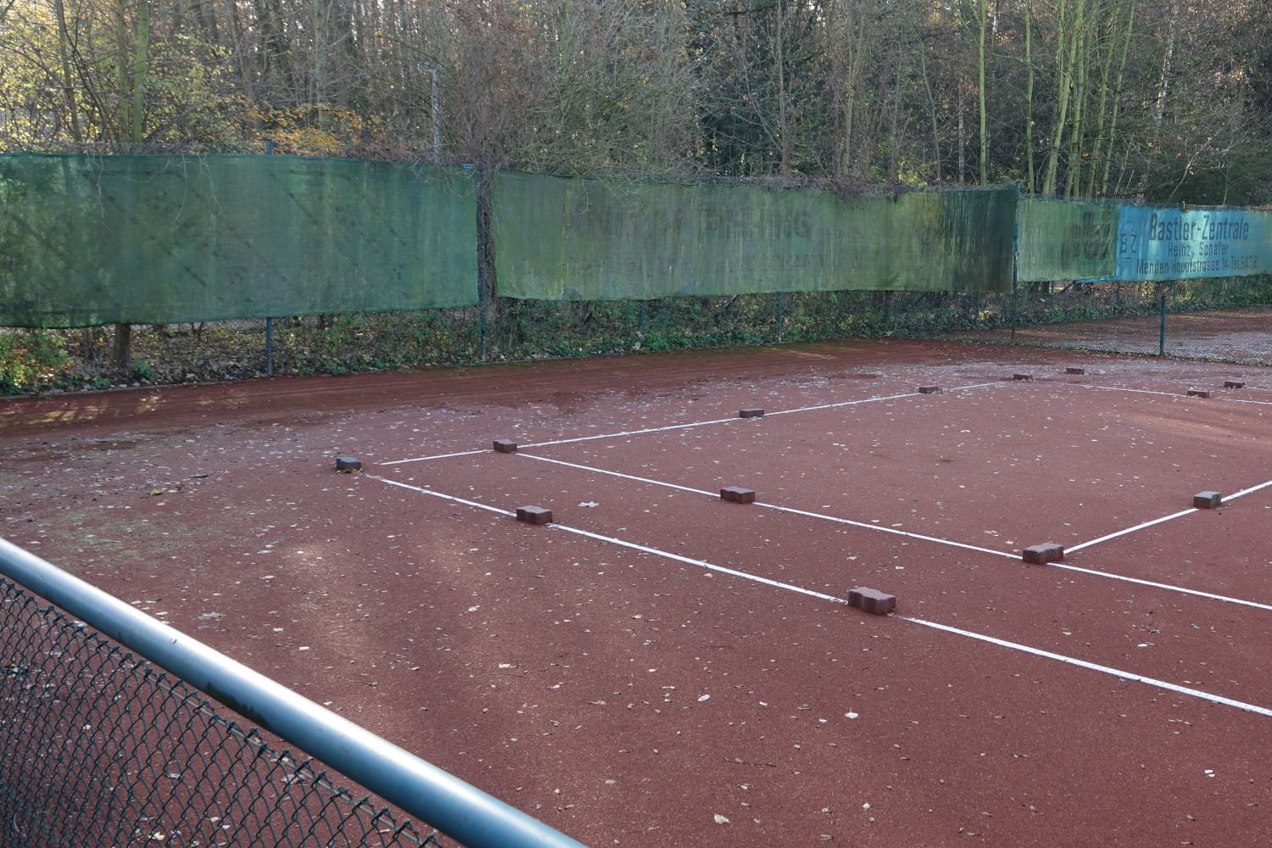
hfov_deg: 73.7
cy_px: 424
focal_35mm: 24
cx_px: 636
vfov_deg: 53.1
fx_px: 848
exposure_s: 1/160
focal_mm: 8.8
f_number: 2.4
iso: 100
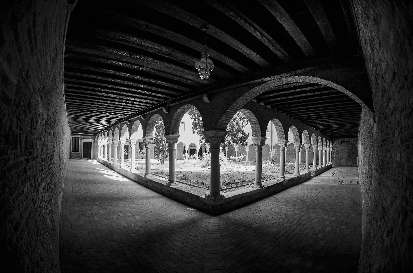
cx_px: 206
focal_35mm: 16
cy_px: 136
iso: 560
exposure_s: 1/500
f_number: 2.8
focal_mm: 10.5
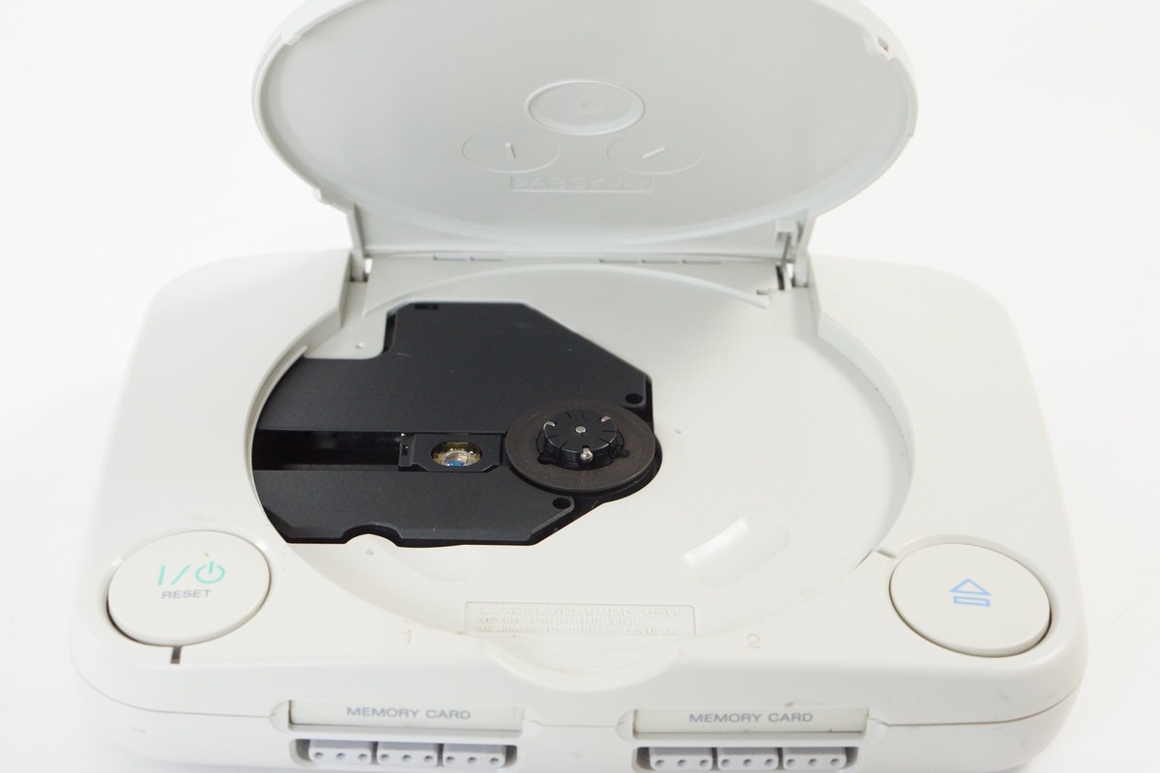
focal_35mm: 75
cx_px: 580
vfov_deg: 18.2
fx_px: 2416
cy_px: 386
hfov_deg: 27.0
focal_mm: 50
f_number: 6.3
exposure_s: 1/80
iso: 1250
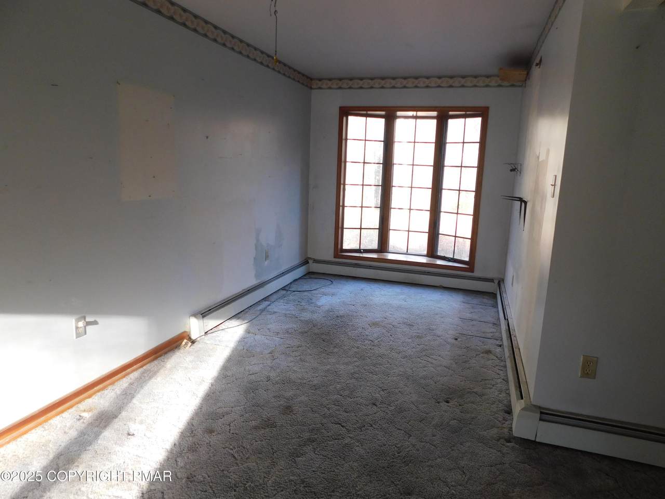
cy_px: 250
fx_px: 442
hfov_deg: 73.9
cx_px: 332
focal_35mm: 23
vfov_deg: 58.9
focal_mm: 4
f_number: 3
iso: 160
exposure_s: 1/30
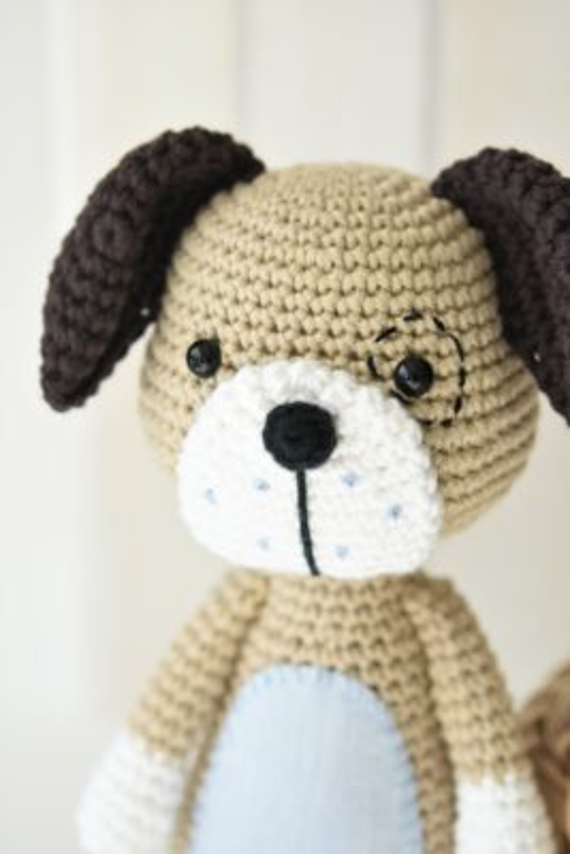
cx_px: 285
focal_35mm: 90
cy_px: 427
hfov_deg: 15.2
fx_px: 2135
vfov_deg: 22.6
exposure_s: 1/200
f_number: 3.5
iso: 125
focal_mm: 60
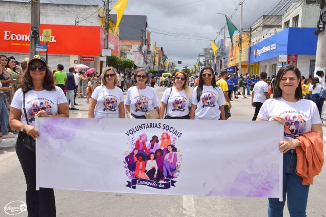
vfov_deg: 31.9
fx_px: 380
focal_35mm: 42
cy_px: 108
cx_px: 163
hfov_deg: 46.4
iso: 200
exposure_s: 1/500
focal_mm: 28
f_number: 11
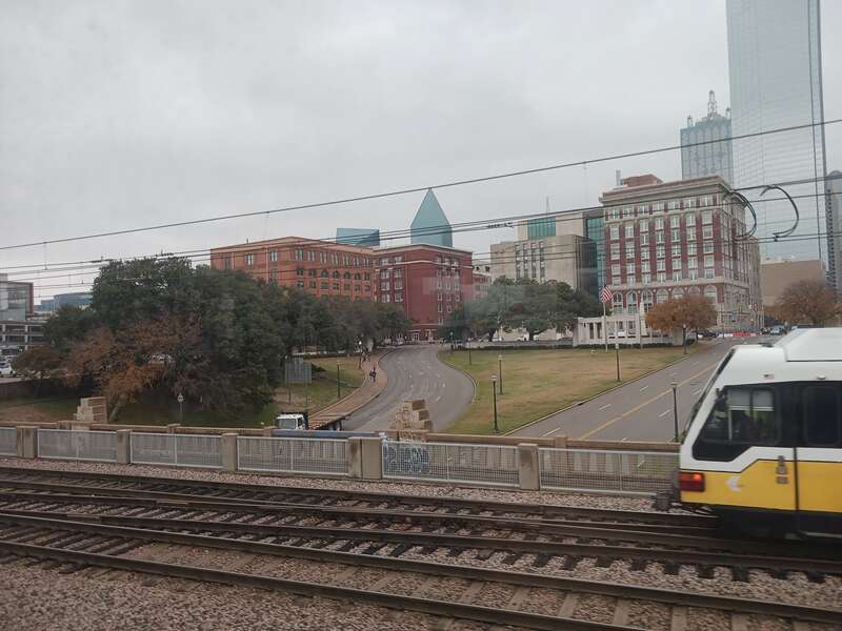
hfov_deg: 65.3
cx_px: 421
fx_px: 657
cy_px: 316
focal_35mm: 27
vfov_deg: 51.4
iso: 32
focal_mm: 4
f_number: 1.8
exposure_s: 1/50
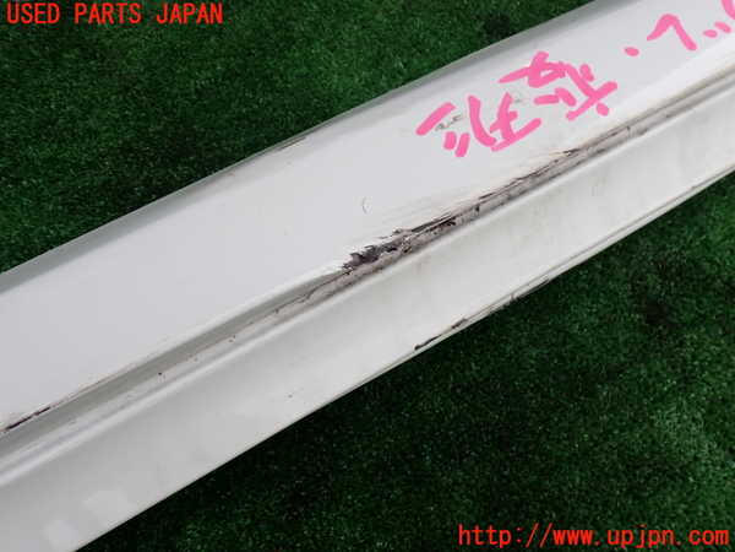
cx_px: 368
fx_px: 637
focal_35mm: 30
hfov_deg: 60.0
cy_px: 276
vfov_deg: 46.8
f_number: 3.2
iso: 100
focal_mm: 5.4
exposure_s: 1/200
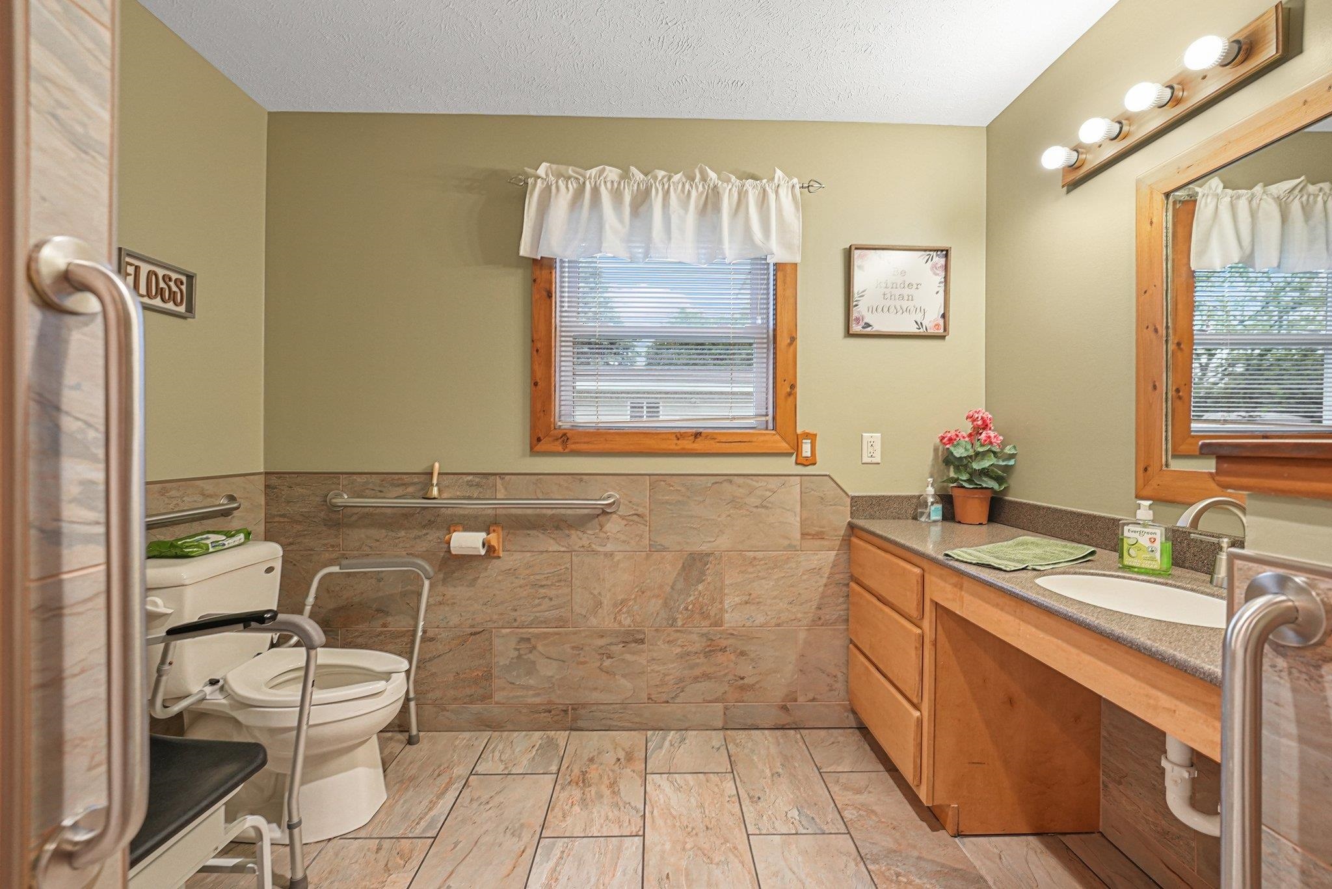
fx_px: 518
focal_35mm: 14
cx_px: 666
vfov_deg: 81.3
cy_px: 444
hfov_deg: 104.2
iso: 2500
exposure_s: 1/80
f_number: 4
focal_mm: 14
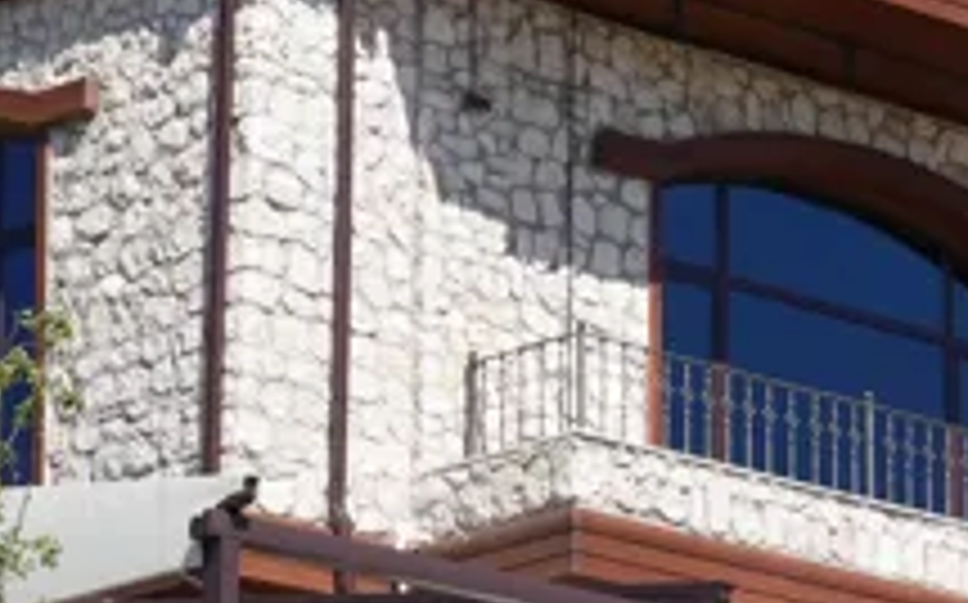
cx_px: 423
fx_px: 5404
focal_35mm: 205
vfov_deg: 6.4
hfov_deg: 10.2
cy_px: 626
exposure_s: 1/2500
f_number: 4
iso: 250
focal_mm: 24
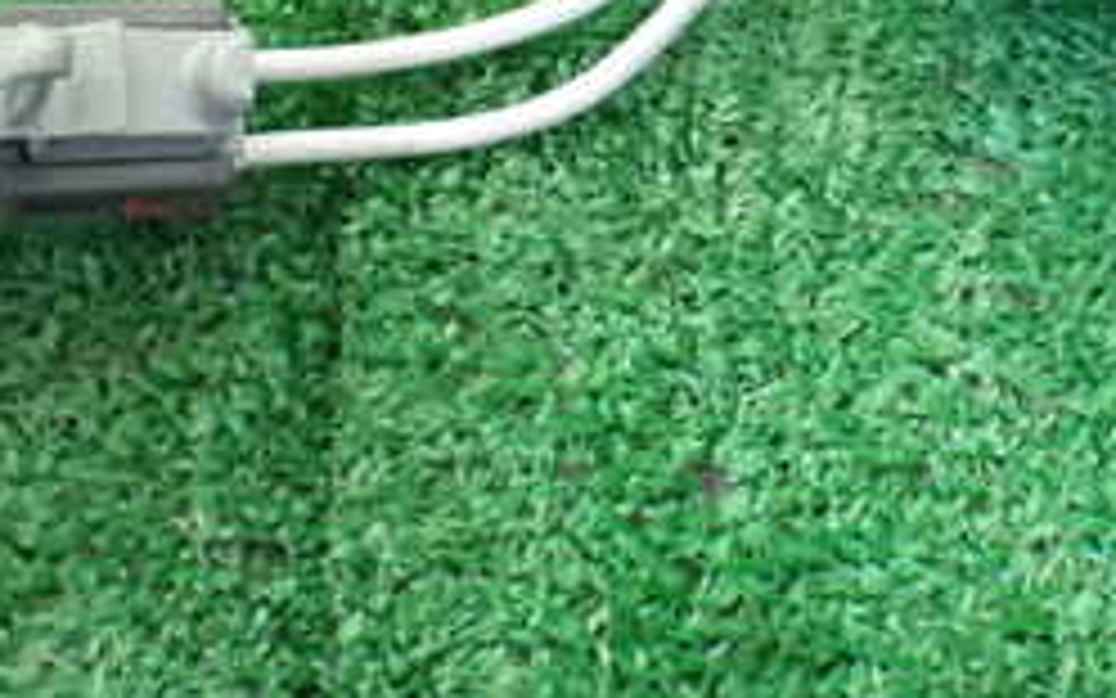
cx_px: 828
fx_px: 2342
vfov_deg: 16.6
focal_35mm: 77
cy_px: -14
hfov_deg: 26.5
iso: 1250
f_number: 2.3
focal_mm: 5.4
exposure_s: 1/30
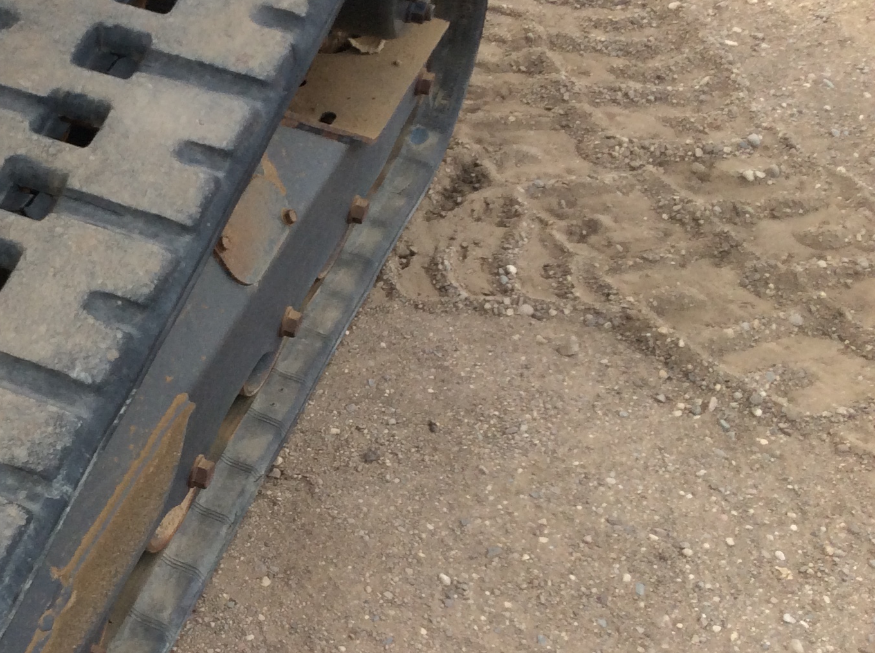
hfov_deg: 30.0
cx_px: 42
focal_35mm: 61
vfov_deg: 24.0
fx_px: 1540
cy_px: 322
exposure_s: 1/510
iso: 32
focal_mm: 3.3
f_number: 2.4
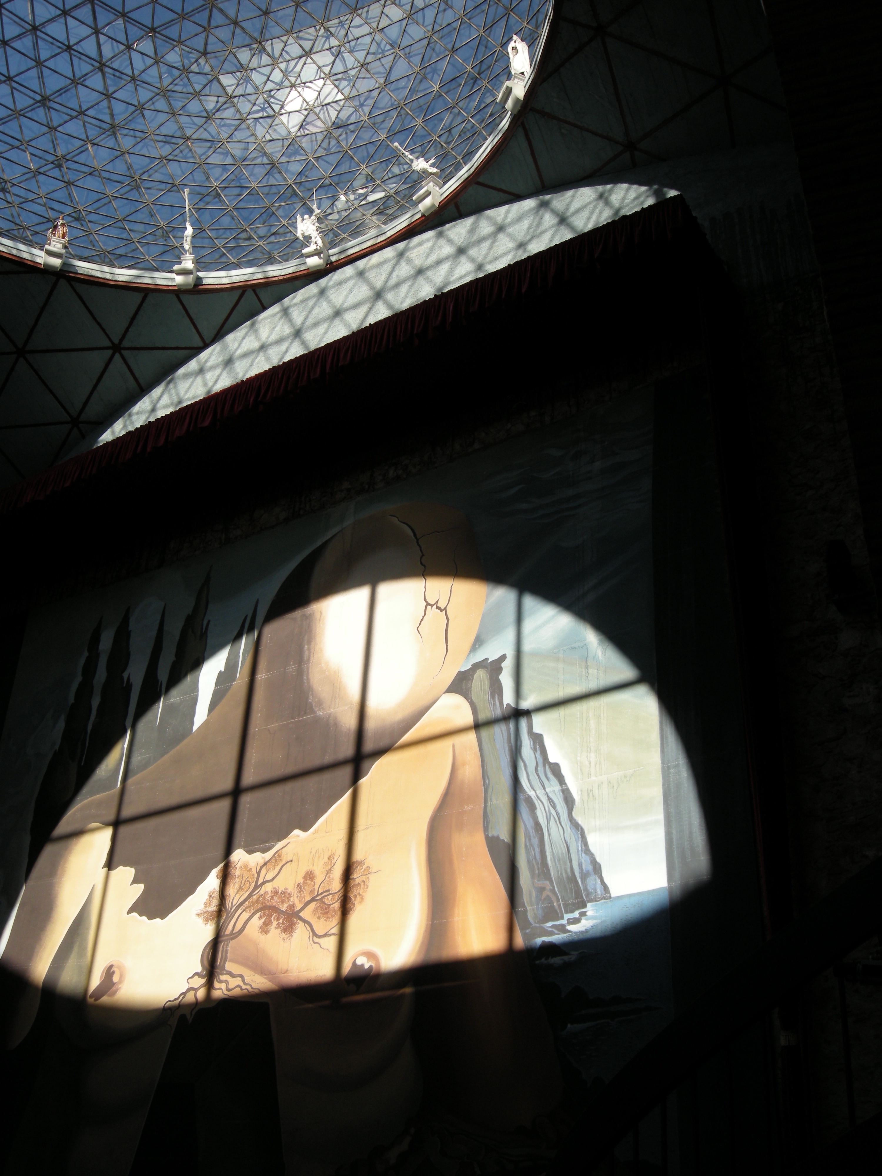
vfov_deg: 52.6
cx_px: 441
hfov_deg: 40.7
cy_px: 588
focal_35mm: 35
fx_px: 1189
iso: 64
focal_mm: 7.5
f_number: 4.8
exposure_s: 1/227
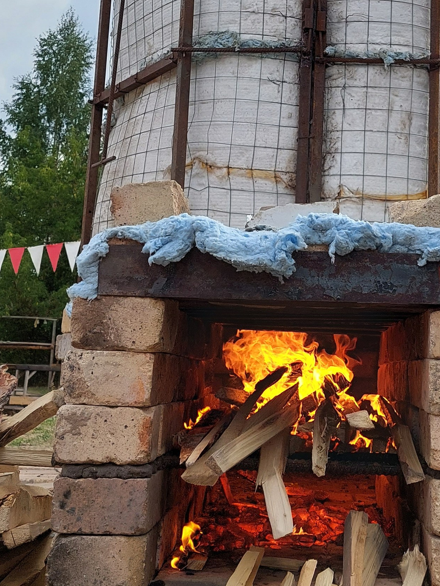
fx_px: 1000
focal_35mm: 59
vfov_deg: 32.1
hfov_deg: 24.5
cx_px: 335
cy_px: 145
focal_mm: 5.23
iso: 40
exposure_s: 1/1223
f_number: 1.8
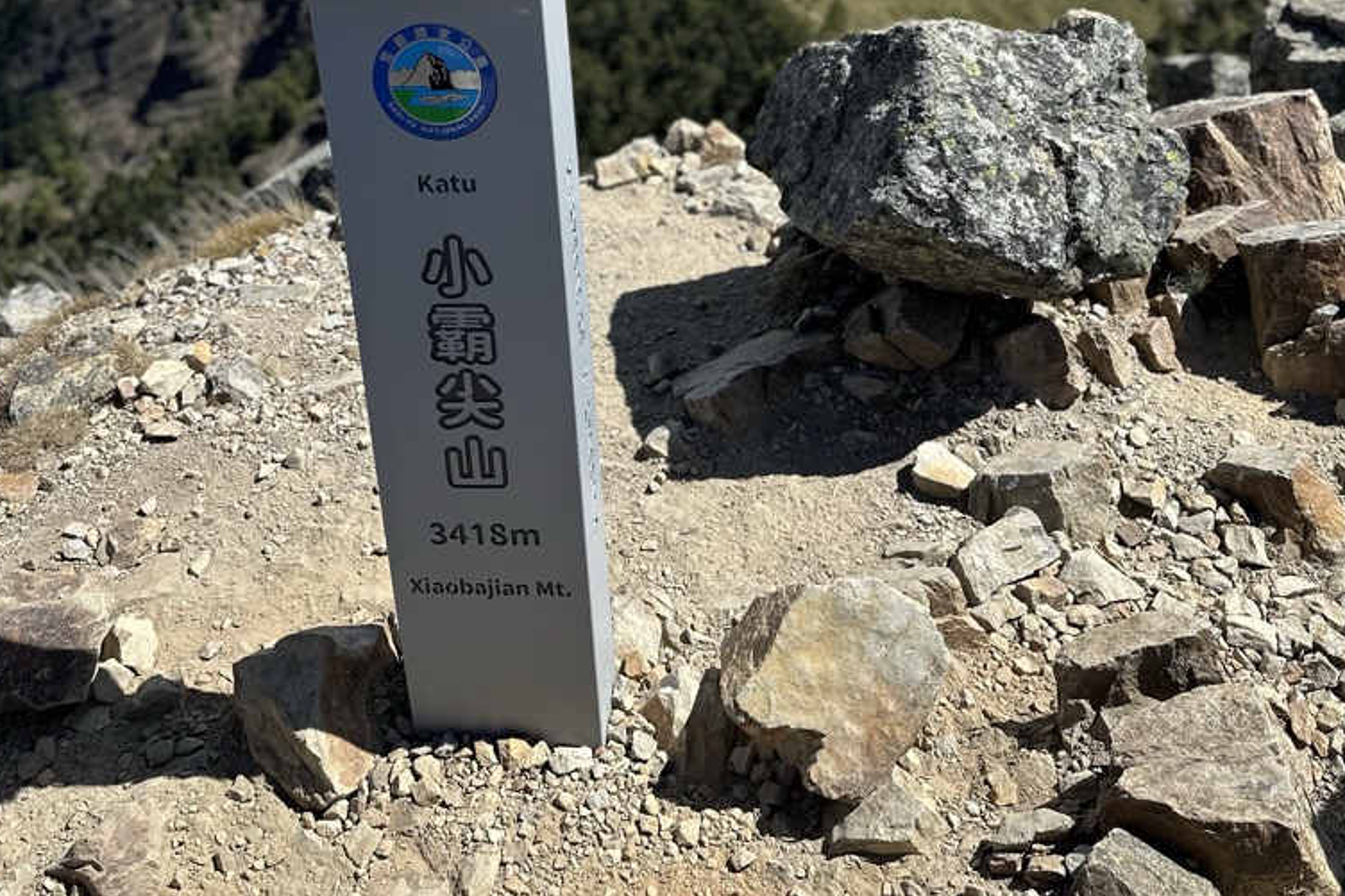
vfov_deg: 36.2
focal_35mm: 34
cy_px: 70
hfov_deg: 55.8
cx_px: 676
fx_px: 1270
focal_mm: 6.86
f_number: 1.78
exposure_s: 1/5000
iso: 80
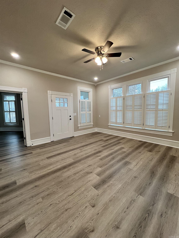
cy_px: 119
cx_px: 90
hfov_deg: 89.9
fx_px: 90
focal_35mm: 13
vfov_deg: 106.2
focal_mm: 1.57
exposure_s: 1/120
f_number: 1.8
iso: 250
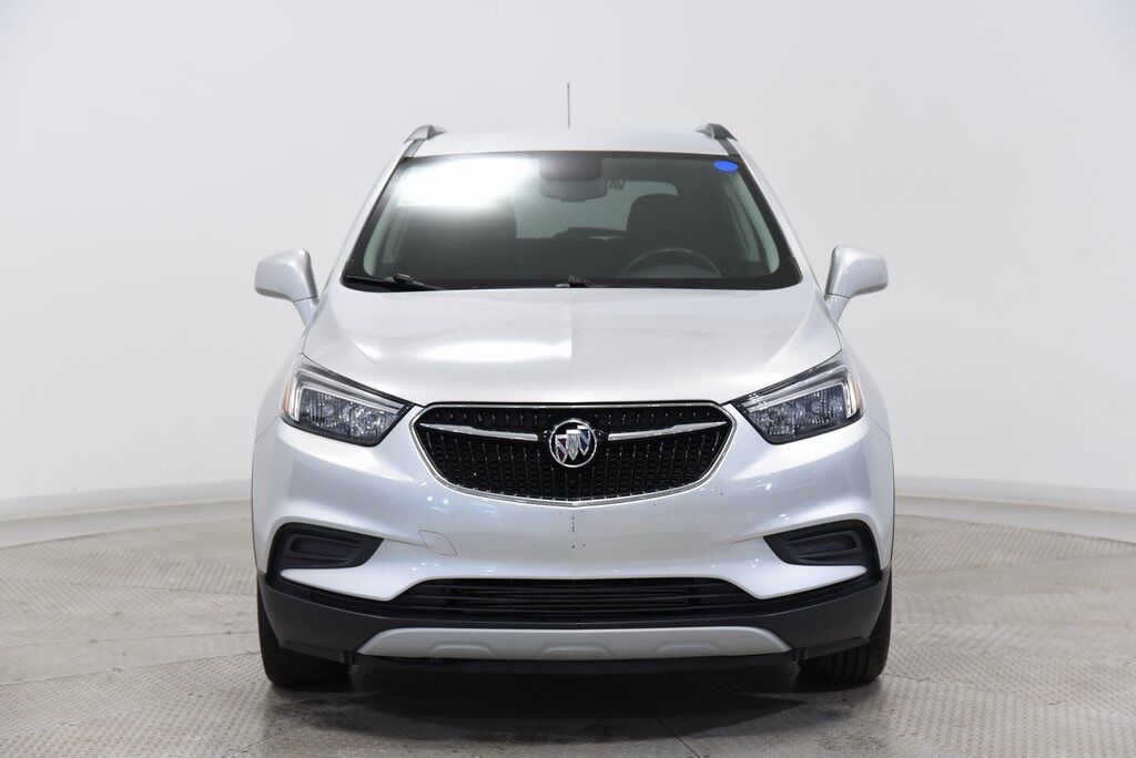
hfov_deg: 28.8
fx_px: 2210
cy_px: 379
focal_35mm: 70
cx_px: 568
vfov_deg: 19.5
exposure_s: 1/80
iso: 1600
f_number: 5
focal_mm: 70
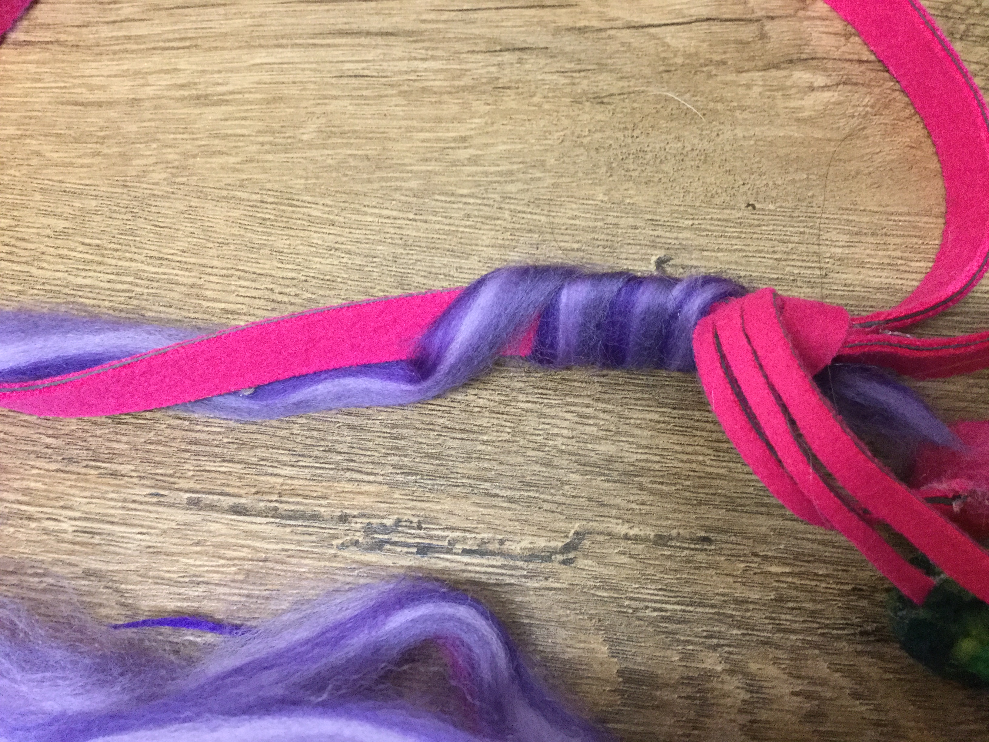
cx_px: 494
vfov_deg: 45.4
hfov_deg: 58.4
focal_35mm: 31
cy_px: 371
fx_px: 886
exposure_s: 1/17
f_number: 2.4
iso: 250
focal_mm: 3.3
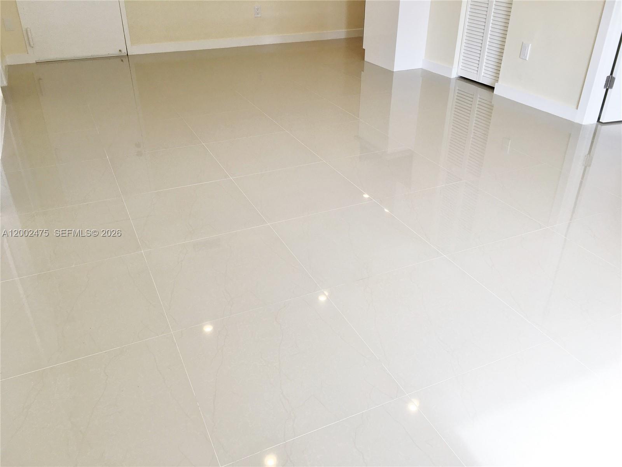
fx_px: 521
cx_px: 311
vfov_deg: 48.2
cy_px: 234
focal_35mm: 29
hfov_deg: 61.7
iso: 25
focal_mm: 4.15
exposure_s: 1/135
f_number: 2.2
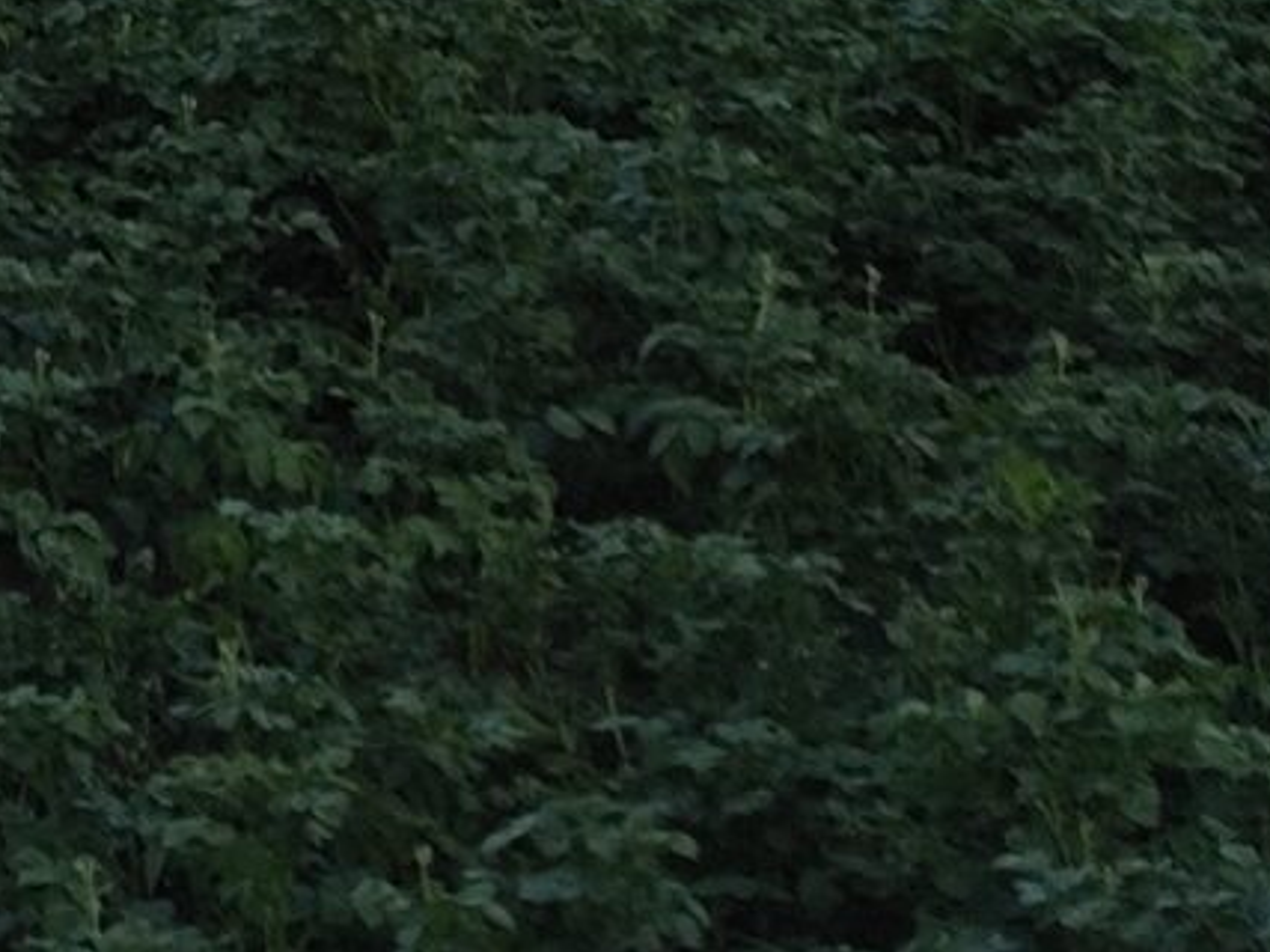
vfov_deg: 9.3
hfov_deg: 13.2
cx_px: -874
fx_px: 5062
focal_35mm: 138
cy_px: -1565
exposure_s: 1/248
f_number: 1.65
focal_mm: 6.19
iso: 50
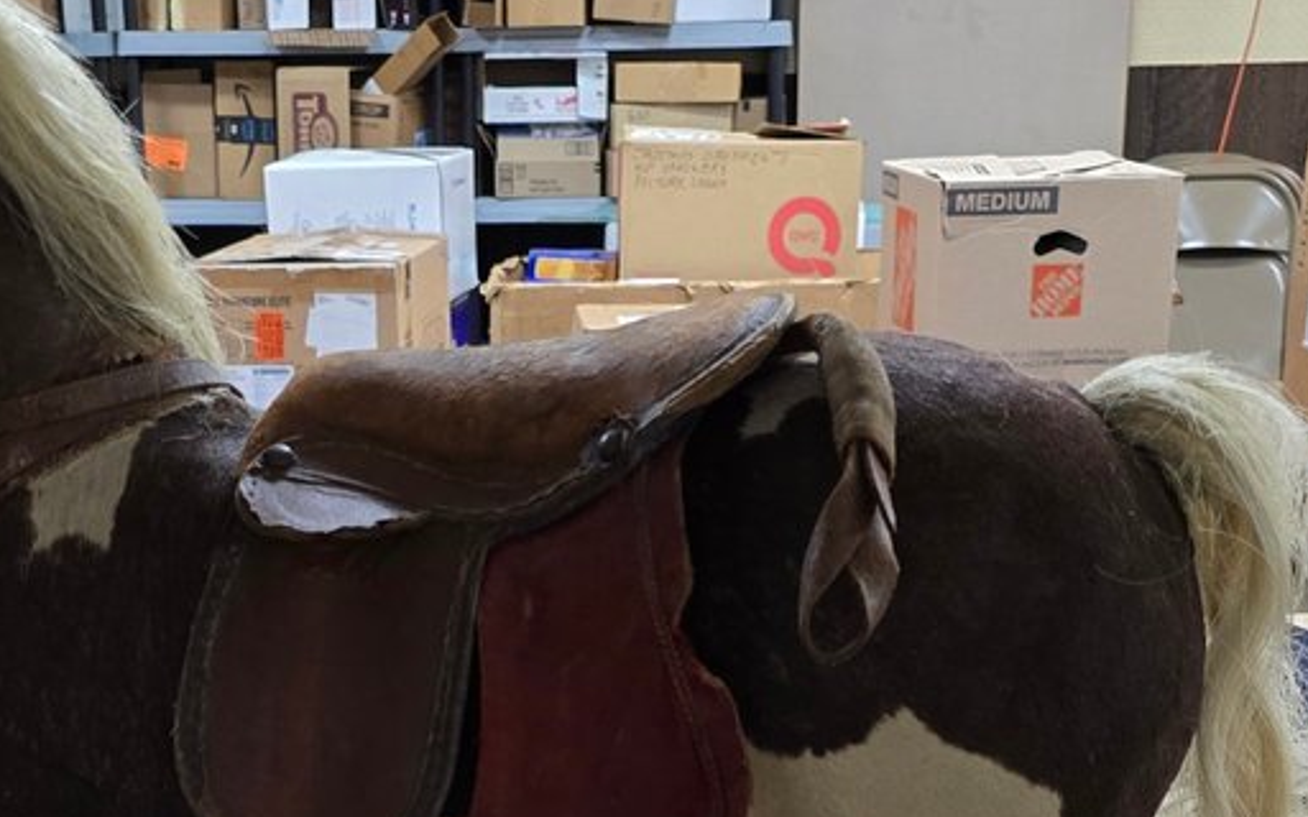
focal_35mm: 72
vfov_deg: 16.9
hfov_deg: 28.5
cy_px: 1114
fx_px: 2567
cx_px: 499
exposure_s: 1/41
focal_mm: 6.3
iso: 320
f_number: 1.7
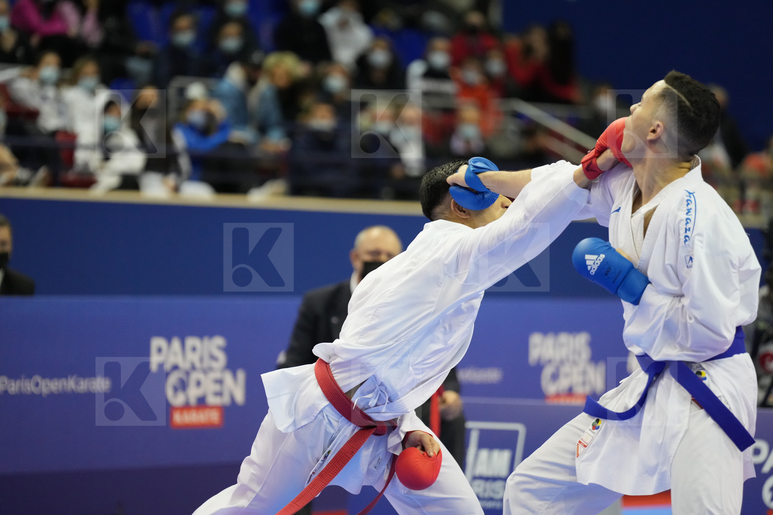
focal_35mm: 178
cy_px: 258
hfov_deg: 11.6
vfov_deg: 7.7
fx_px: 3821
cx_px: 386
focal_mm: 178
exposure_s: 1/1000
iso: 5000
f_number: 2.8
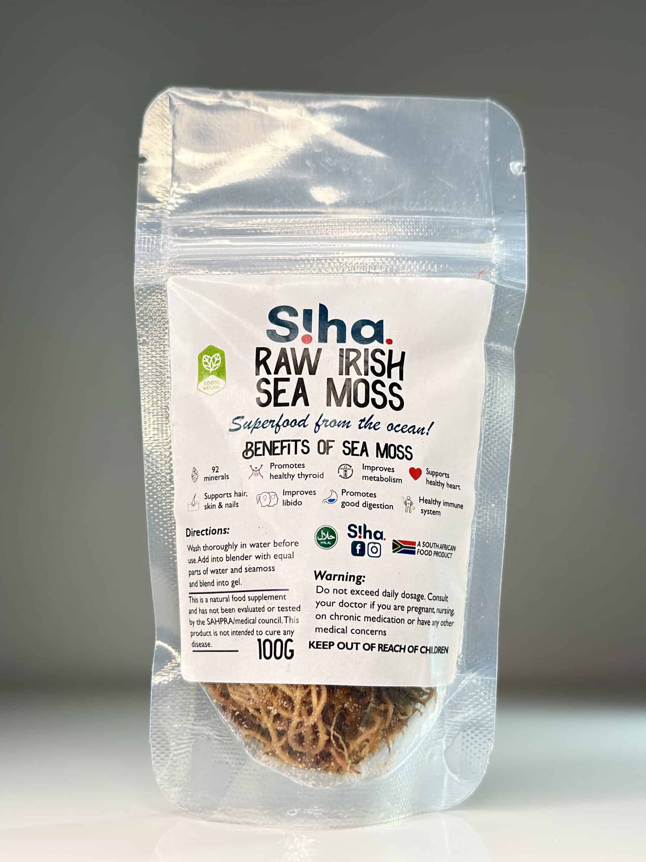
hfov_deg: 30.3
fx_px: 1194
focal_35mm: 48
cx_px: 323
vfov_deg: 39.7
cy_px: 431
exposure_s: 1/100
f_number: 1.78
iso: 100
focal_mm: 6.86
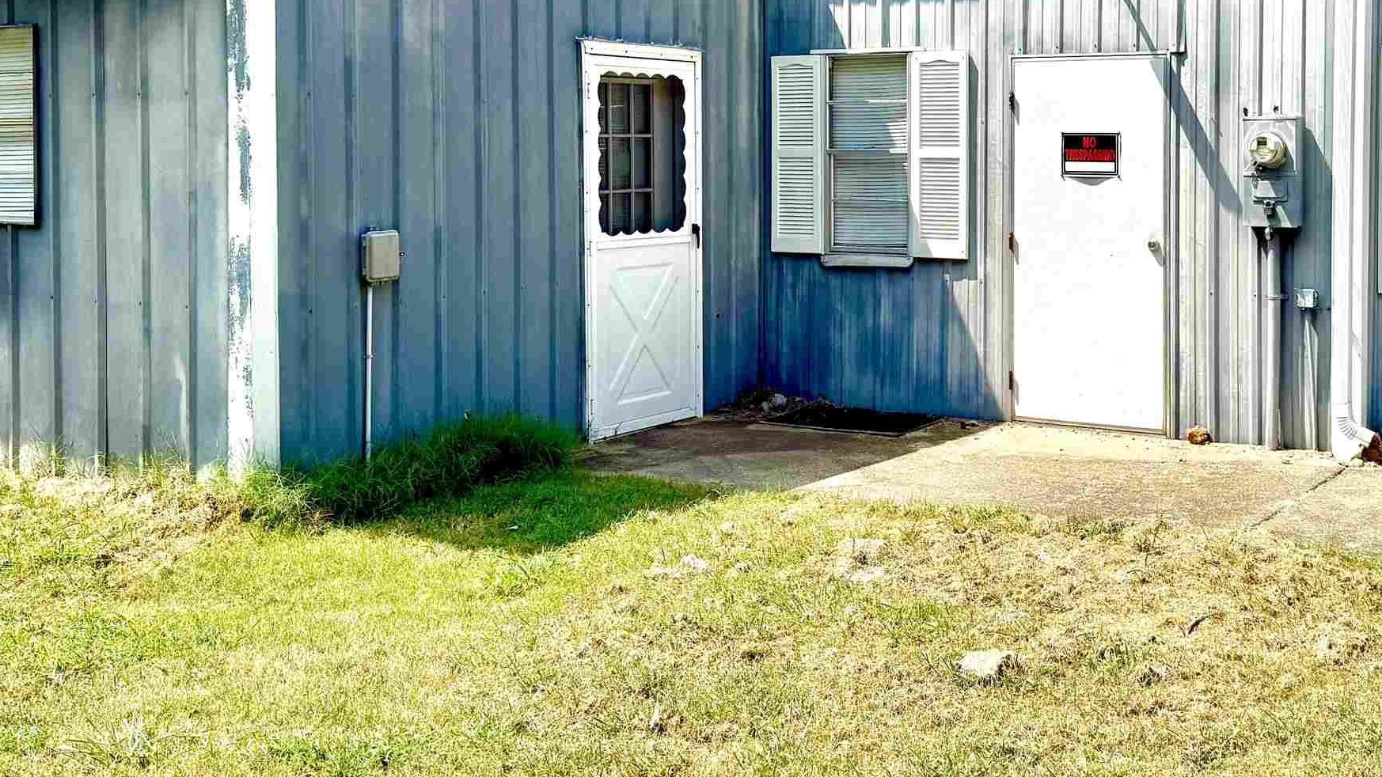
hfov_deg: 43.9
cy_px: 156
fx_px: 1686
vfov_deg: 25.5
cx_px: 927
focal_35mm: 46
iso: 80
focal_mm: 6.76
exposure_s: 1/4405
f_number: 1.78
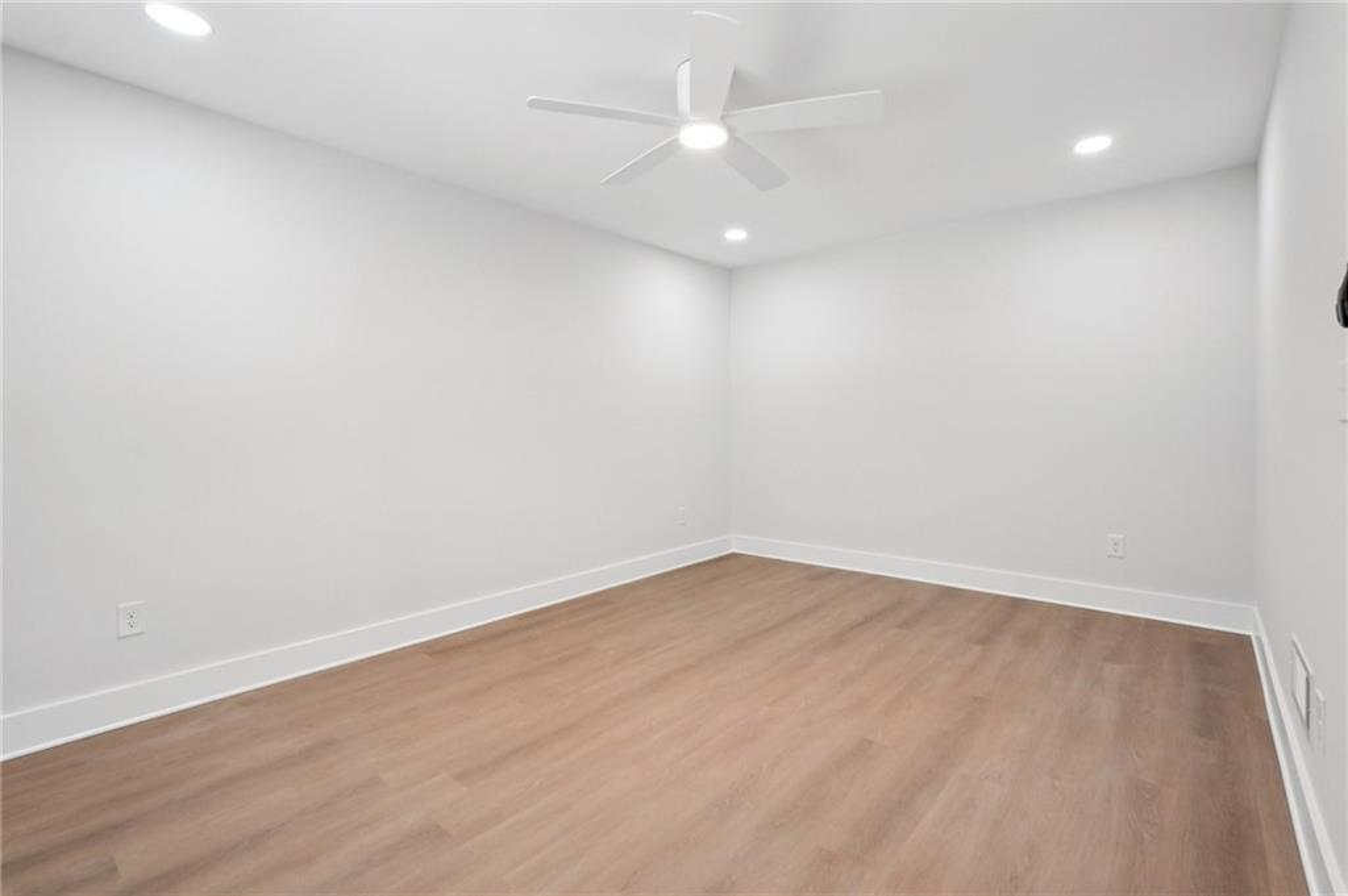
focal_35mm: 16
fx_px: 617
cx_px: 674
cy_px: 448
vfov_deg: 72.0
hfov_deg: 95.0
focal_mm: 16.5
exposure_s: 1/40
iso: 800
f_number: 8
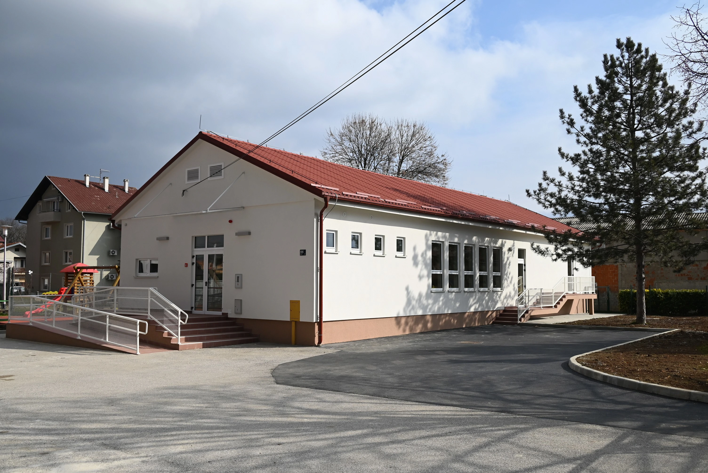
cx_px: 354
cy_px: 236
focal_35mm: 34
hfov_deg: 56.5
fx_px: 659
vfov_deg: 39.5
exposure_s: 1/3200
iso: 500
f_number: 6.3
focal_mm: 33.5
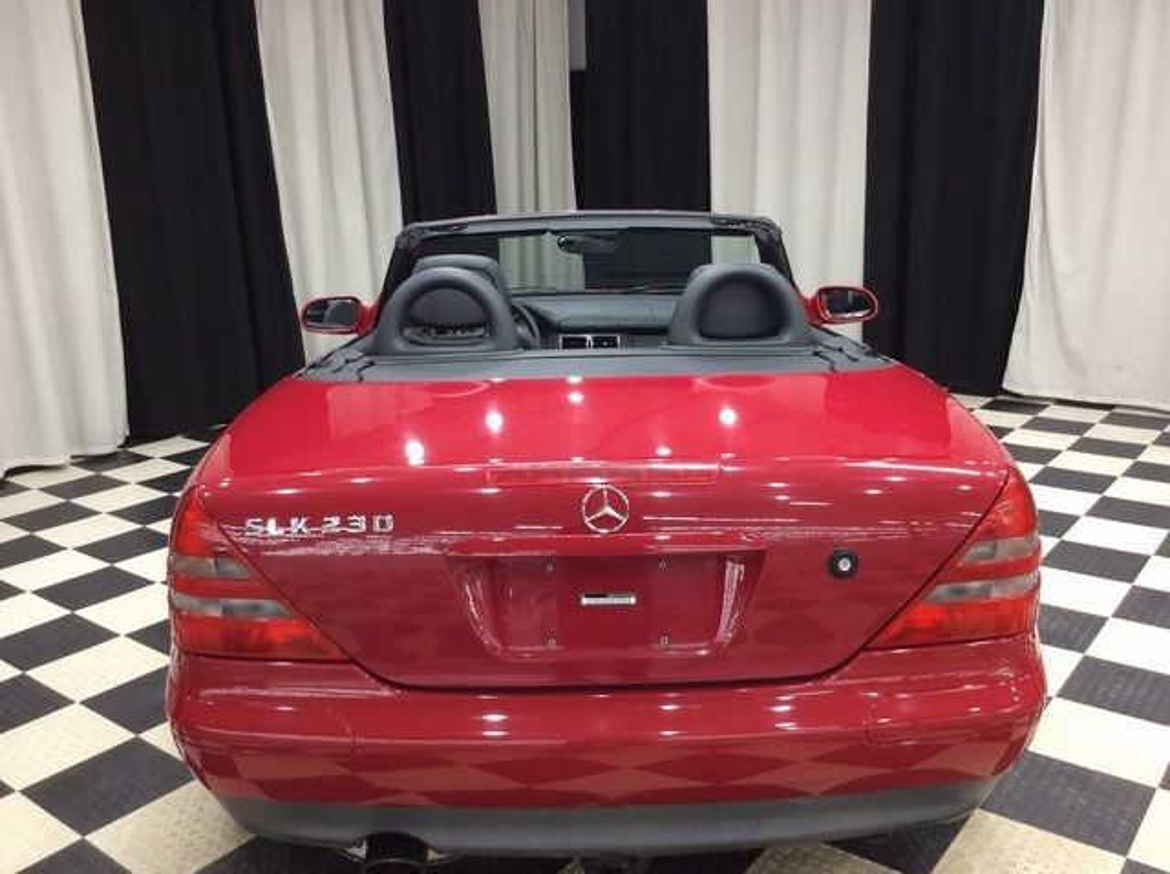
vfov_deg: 44.1
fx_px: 1080
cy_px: 437
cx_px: 585
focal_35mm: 32
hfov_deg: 56.9
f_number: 2.4
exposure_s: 1/24
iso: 64
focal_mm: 3.3
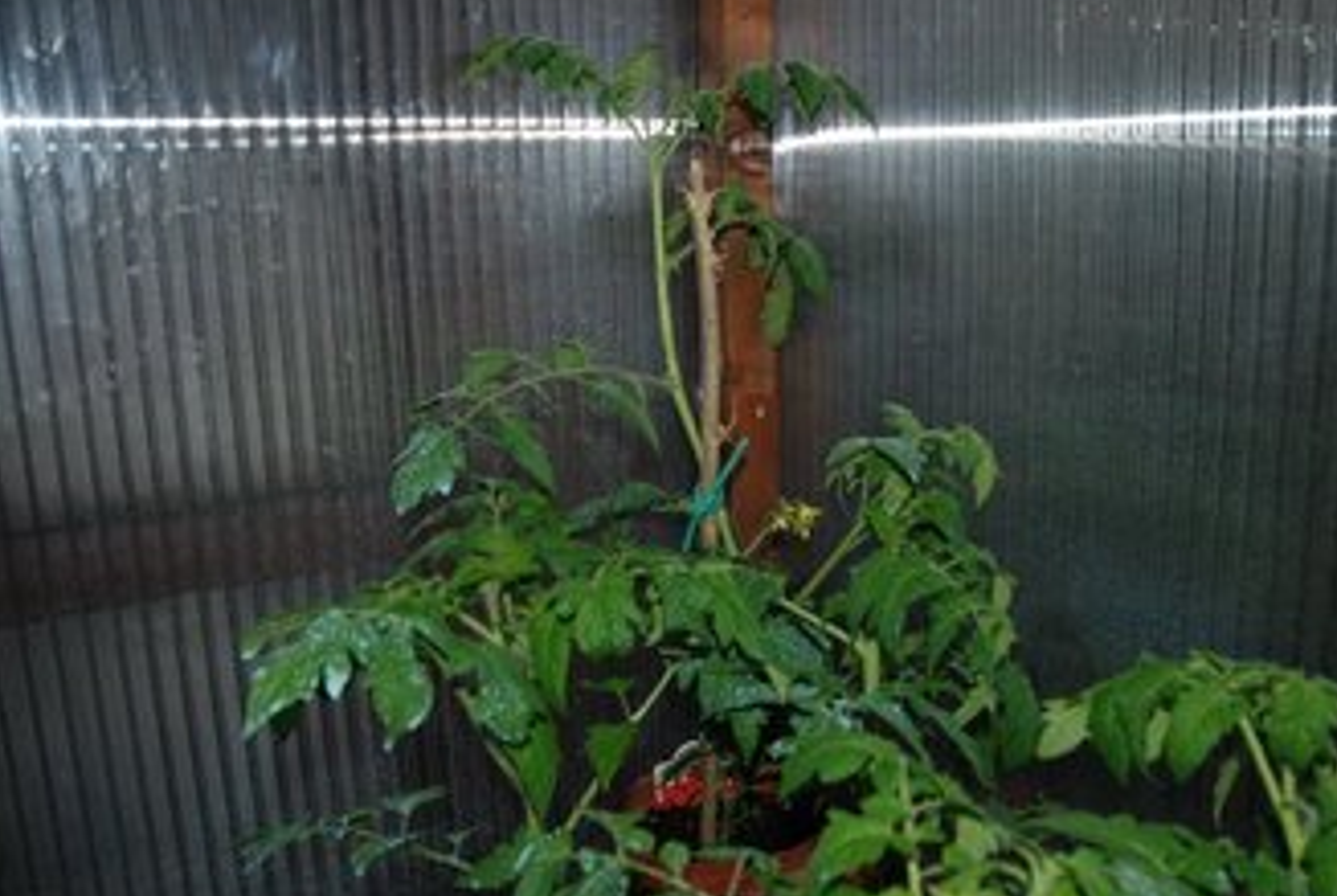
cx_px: 814
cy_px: 442
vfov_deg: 40.1
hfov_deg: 56.6
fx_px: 1227
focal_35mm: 33
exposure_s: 1/60
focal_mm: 18
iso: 160
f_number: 3.5
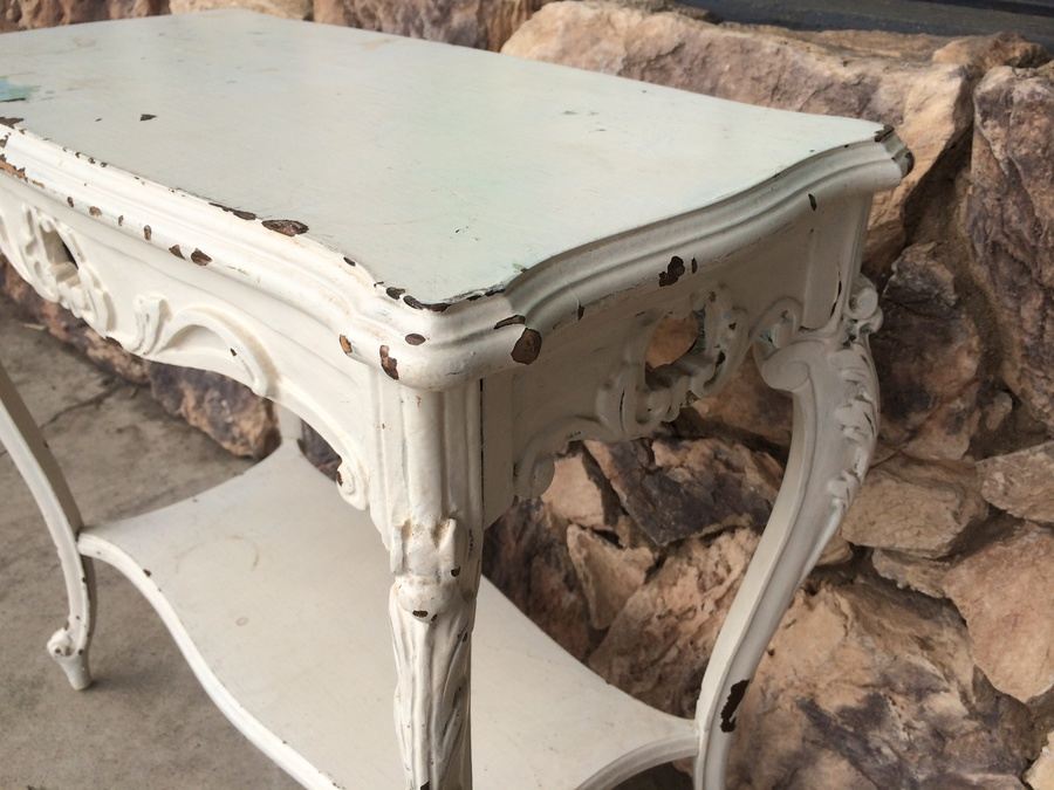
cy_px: 395
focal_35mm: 30
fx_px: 913
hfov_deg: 60.0
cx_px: 527
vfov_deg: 46.8
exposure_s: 1/1053
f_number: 2.2
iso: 32
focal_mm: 4.12
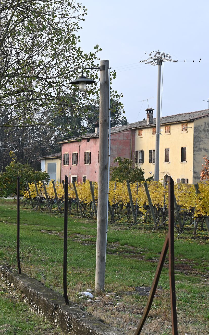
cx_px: -5
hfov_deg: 15.2
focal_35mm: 84
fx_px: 765
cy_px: 170
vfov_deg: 24.6
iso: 64
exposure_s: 1/60
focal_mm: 45
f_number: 6.3
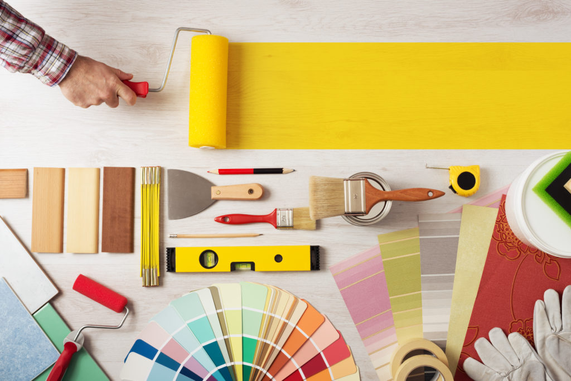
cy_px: 190
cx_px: 286
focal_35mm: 50
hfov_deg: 39.6
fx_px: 793
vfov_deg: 27.0
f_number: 11
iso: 100
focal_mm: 50
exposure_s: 1/125
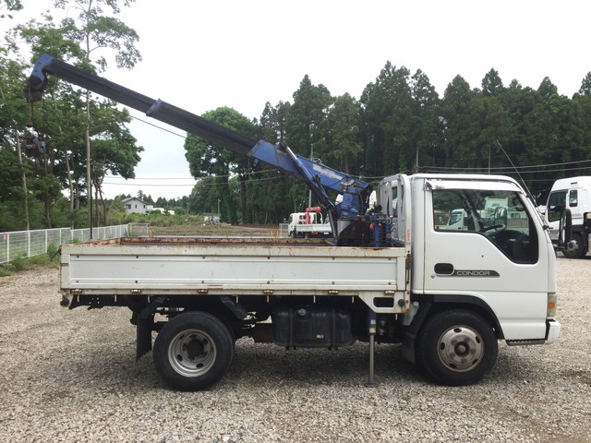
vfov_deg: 48.2
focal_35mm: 29
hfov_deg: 61.7
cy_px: 222
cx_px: 296
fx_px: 495
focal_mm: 4.15
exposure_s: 1/670
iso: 32
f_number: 2.2
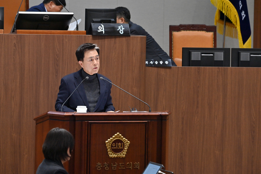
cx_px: 130
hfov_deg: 10.3
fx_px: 1450
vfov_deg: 6.9
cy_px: 87
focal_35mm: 200
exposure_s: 1/250
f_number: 5
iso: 1000
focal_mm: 200
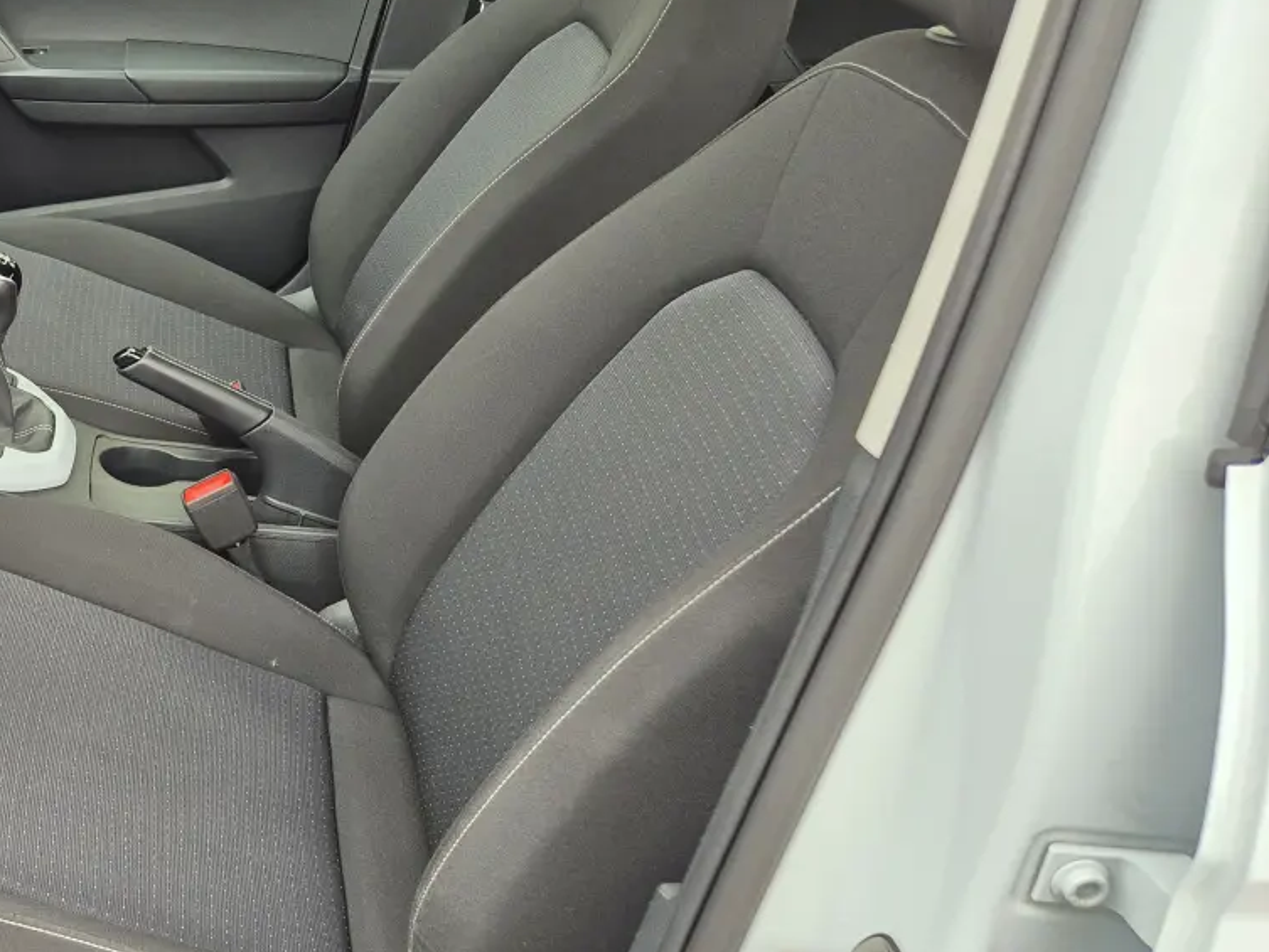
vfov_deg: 32.8
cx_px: 64
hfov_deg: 39.0
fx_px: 1613
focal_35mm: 44
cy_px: 406
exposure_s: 1/180
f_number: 1.8
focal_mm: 5.4
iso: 125
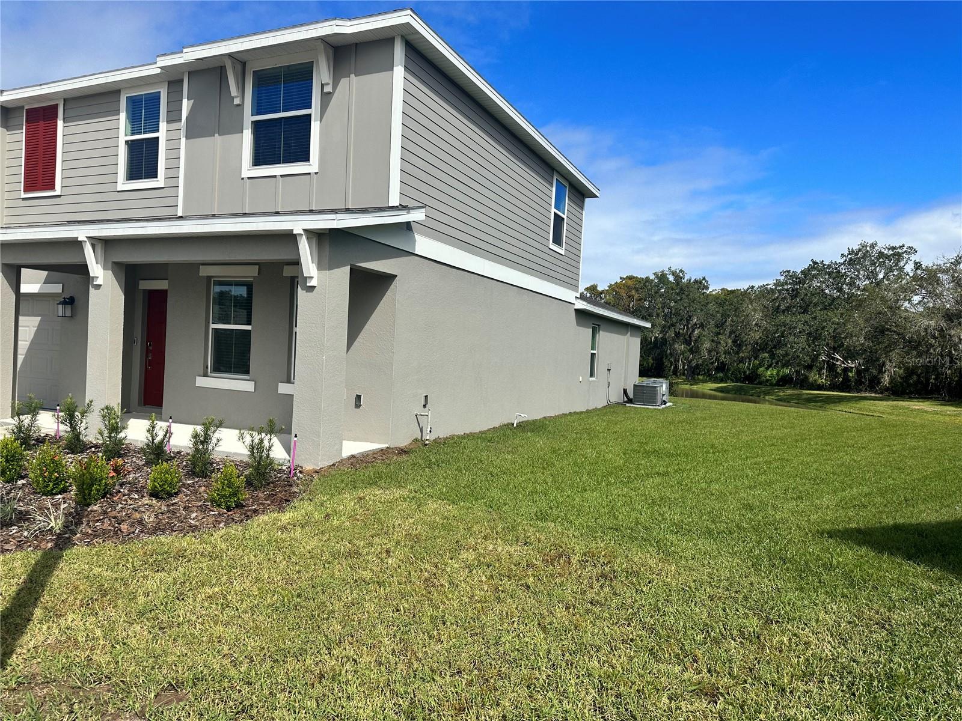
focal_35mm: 24
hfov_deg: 71.6
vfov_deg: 56.8
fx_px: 667
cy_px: 360
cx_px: 481
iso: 80
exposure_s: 1/6211
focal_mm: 6.86
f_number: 1.78
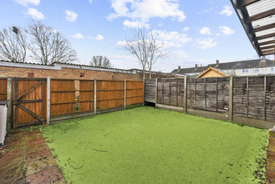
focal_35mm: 16
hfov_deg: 95.0
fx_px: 126
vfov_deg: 72.1
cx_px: 138
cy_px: 92
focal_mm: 16.5
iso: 320
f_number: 8
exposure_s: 1/50
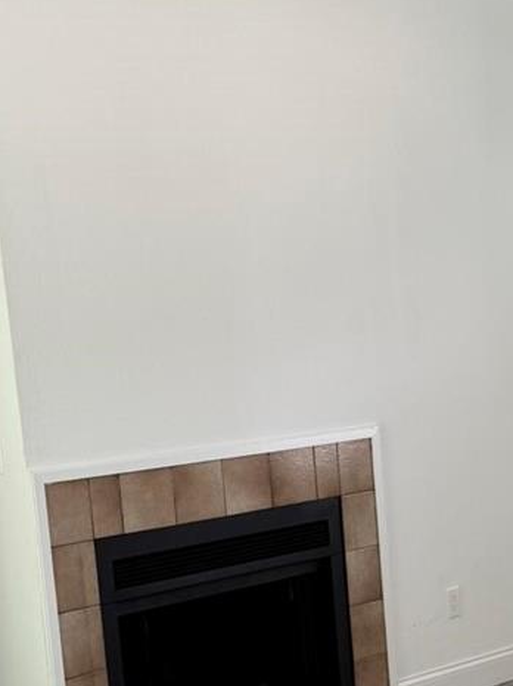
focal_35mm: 62
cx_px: 237
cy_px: 521
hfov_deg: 23.6
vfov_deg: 30.7
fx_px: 1227
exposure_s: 1/121
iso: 80
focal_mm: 6.76
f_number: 1.78
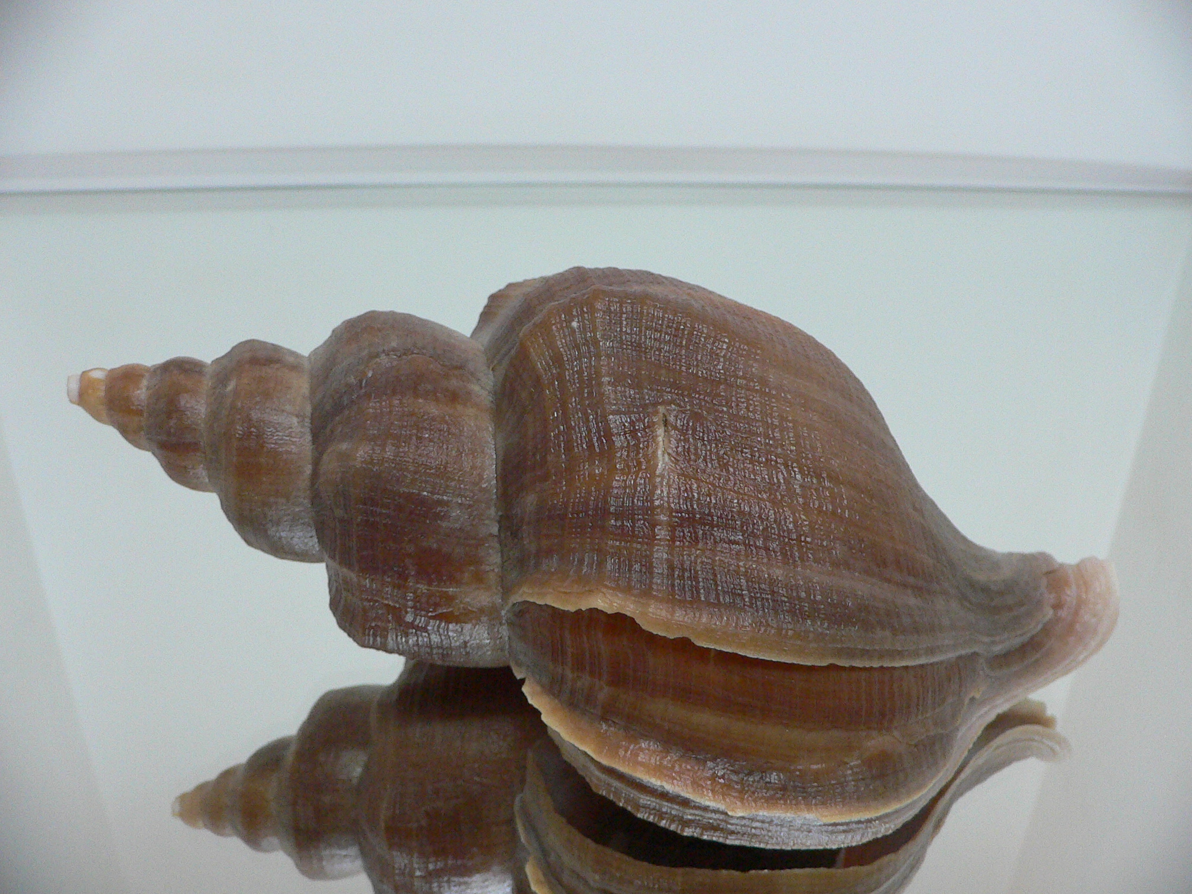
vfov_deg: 40.7
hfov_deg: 52.6
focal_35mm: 35
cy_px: 447
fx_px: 1205
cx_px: 596
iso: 200
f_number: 2.8
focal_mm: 4.6
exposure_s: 1/40
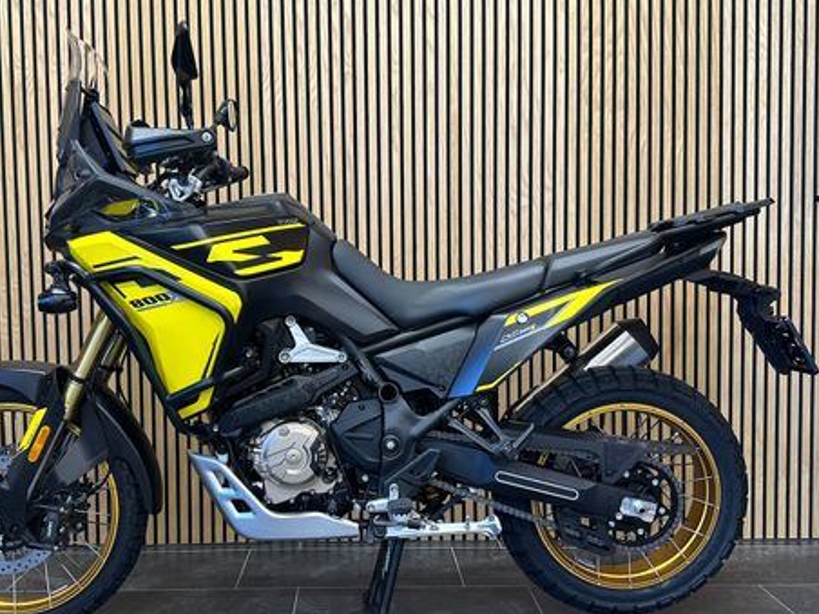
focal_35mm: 34
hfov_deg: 53.8
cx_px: 357
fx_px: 804
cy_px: 312
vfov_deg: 41.8
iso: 125
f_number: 1.78
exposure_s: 1/50
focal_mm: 6.86
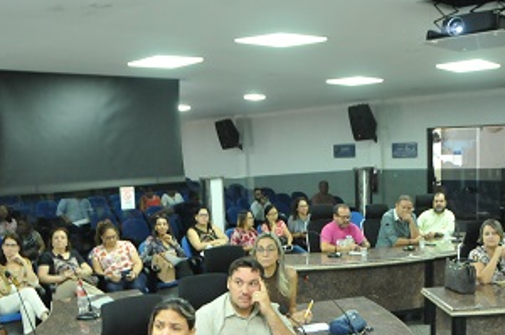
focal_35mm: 45
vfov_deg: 29.2
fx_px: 630
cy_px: 259
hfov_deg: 43.6
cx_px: 284
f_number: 3.5
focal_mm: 18
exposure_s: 1/60
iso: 1600
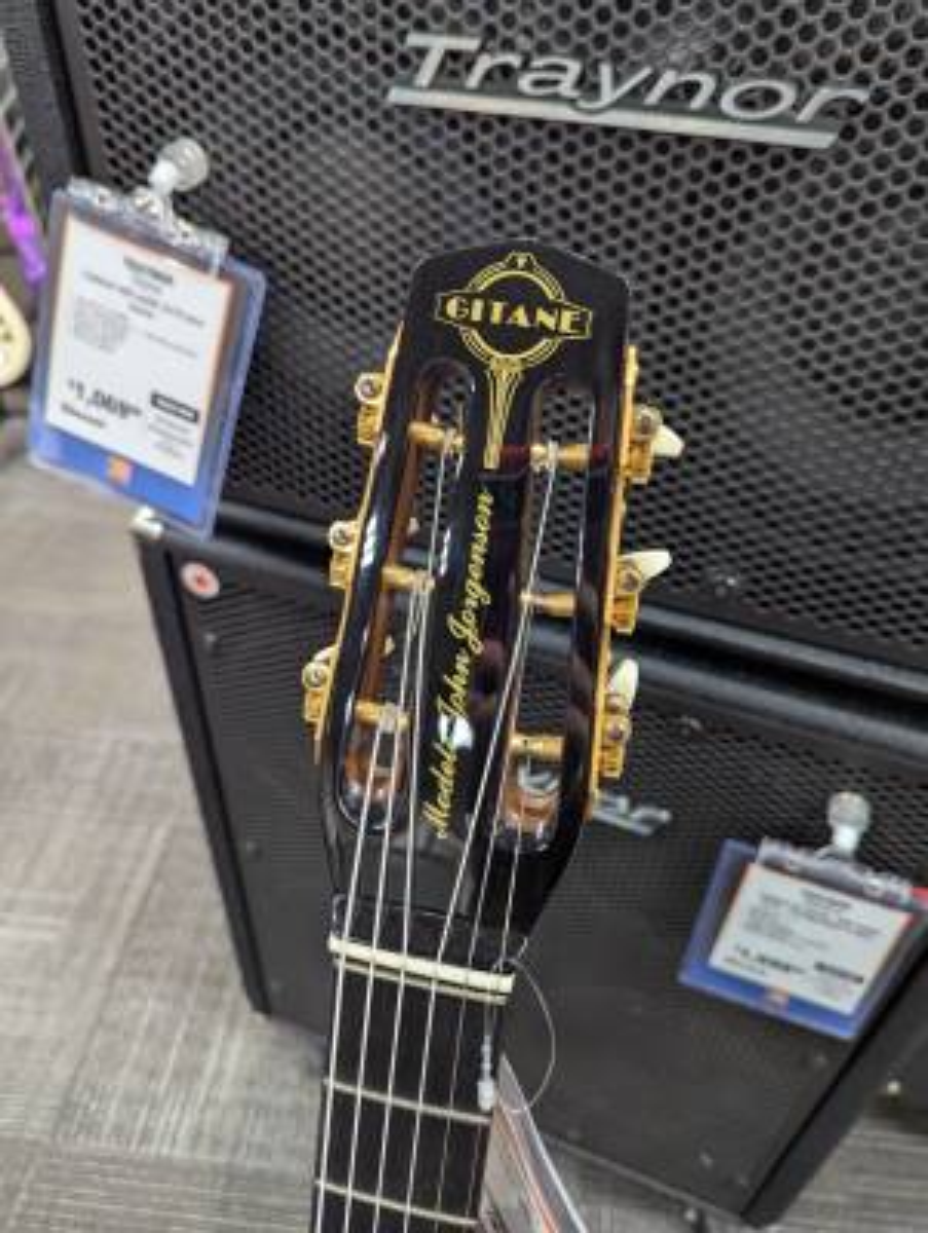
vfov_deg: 71.5
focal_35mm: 24
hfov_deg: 56.9
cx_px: 464
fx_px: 856
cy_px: 616
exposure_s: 1/120
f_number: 1.85
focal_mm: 6.81
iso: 425
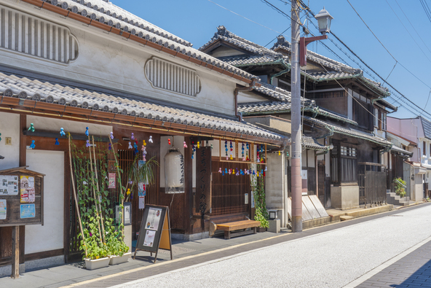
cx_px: 216
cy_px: 144
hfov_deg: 44.5
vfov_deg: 30.5
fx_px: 527
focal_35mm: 44
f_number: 11
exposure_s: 1/60
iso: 100
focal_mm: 44
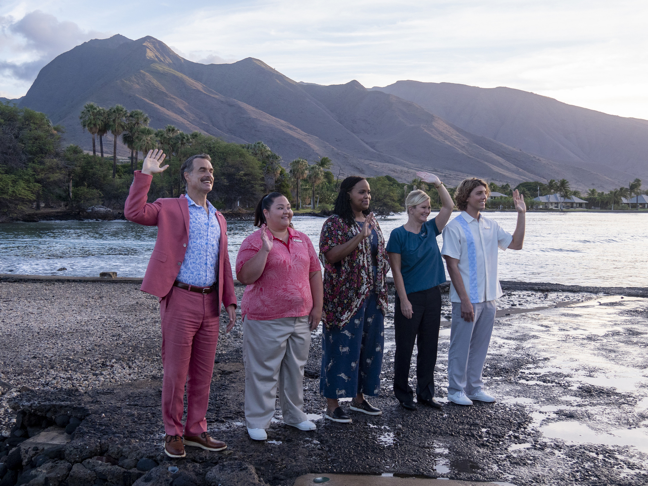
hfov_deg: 44.8
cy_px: 243
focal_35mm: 42
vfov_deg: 34.3
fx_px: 786
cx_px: 324
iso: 800
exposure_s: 1/400
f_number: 4.5
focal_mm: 21
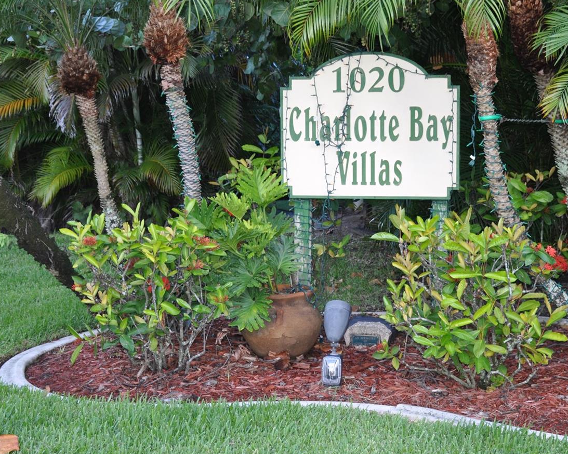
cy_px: 195
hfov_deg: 27.1
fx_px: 1177
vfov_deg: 21.8
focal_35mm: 70
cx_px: 345
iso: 400
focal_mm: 34
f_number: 4.2
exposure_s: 1/125
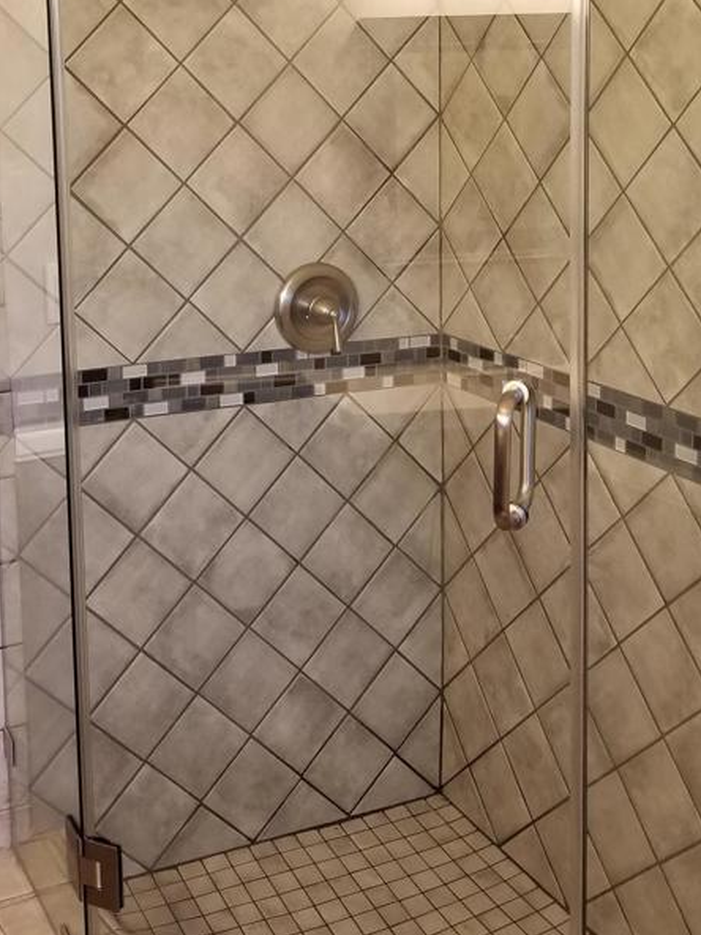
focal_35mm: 45
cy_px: 253
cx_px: 224
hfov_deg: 31.9
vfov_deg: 41.1
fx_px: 1215
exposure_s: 1/60
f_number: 1.7
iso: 125
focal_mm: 4.3
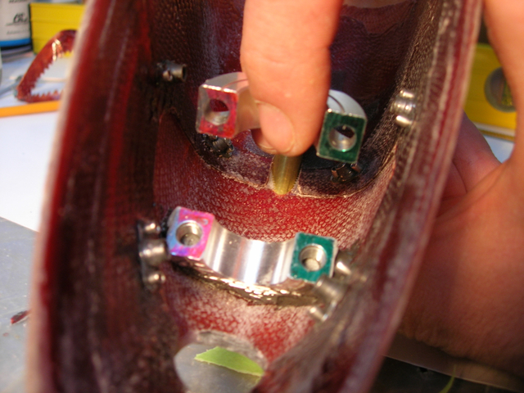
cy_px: 196
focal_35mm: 38
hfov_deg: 49.0
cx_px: 262
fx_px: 575
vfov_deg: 37.7
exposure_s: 1/4.6
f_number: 2.8
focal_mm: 7.8
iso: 64
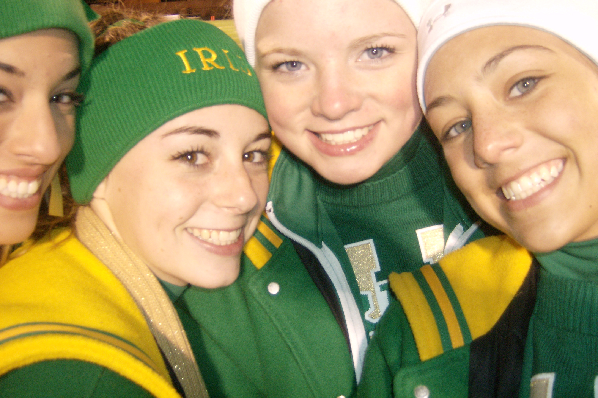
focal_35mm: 38
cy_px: 189
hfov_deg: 50.7
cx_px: 296
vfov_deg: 35.0
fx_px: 631
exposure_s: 1/9.03
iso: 200
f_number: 2.8
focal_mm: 6
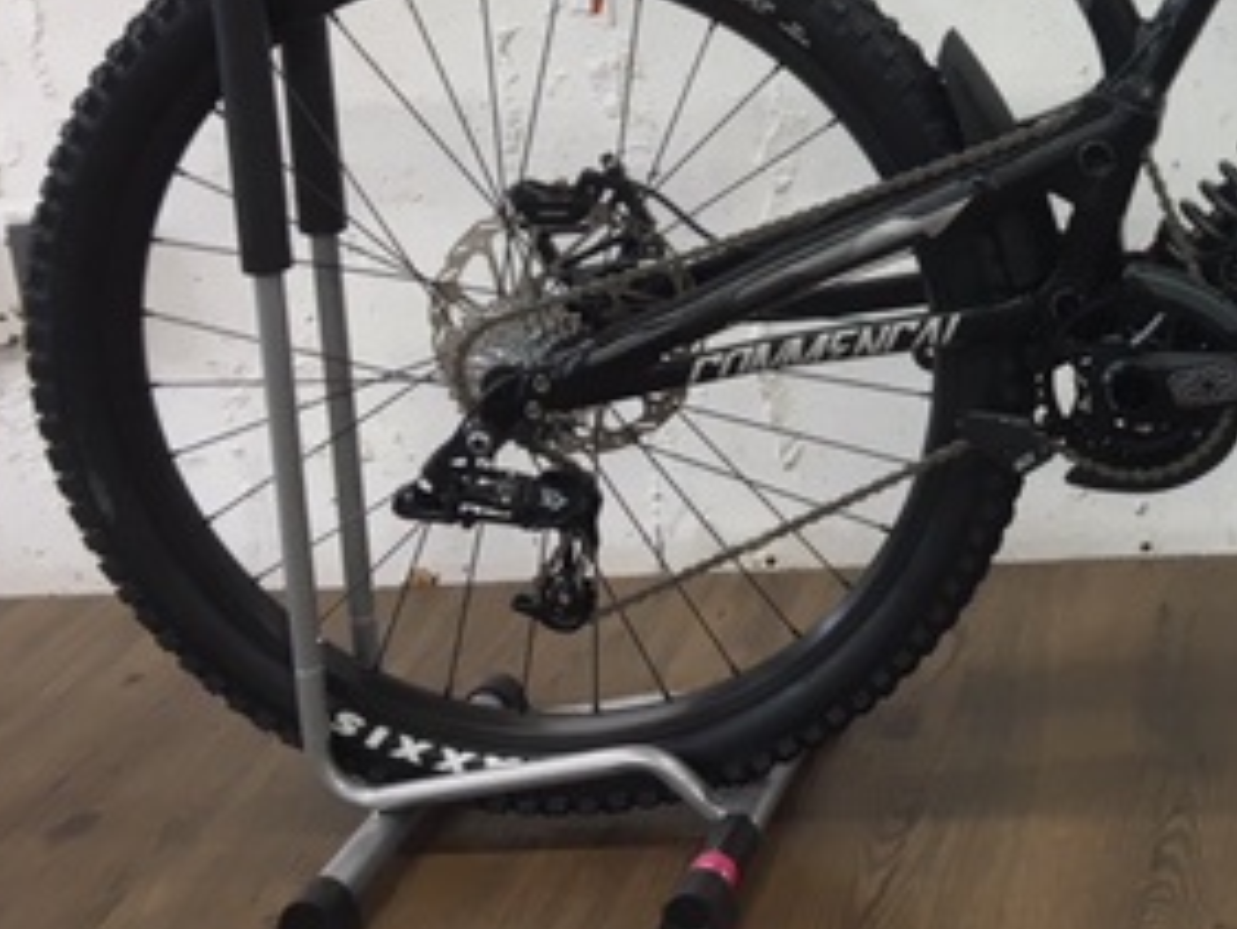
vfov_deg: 21.7
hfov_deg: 27.1
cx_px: 1343
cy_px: 84
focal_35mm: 66
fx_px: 2360
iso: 25
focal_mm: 4.15
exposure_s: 1/40
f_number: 2.2
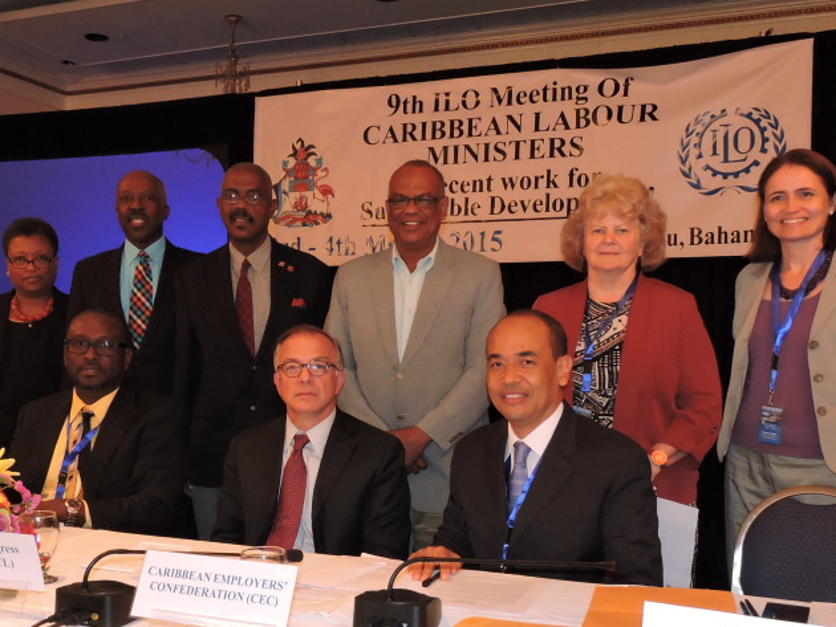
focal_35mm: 39
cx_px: 369
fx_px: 942
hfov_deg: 47.8
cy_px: 388
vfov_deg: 36.6
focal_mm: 4.3
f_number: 3.3
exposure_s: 1/40
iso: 560
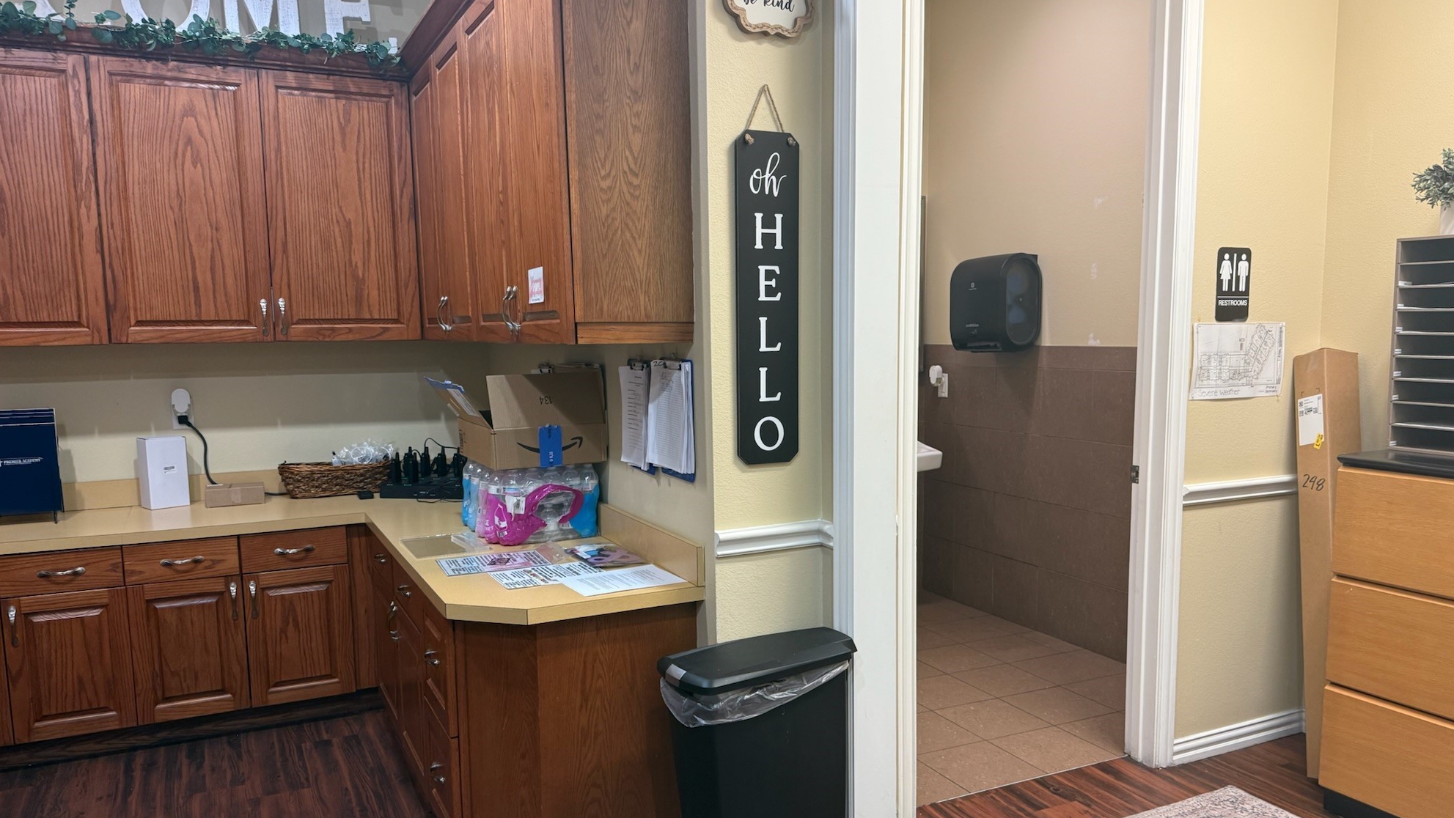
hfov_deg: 69.8
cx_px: 746
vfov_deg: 42.8
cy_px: 462
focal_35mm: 27
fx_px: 1041
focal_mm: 6.76
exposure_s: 1/60
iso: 160
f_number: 1.78
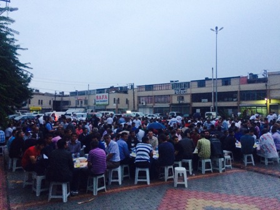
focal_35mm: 29
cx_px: 140
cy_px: 105
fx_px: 235
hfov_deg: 61.7
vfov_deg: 48.2
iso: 320
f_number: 2.2
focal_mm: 4.15
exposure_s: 1/30
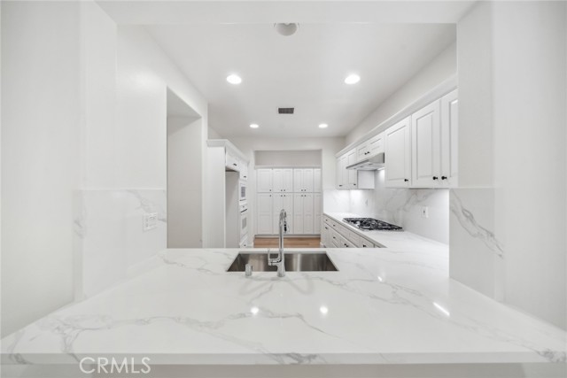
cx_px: 284
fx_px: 189
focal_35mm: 12
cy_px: 189
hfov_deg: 112.6
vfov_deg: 90.0
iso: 400
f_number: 8
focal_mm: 12
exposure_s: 1/30
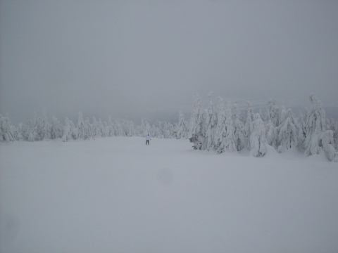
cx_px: 169
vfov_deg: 37.7
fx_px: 371
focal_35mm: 38
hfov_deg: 49.0
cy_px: 126
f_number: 8.4
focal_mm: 6.3
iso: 80
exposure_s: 1/350
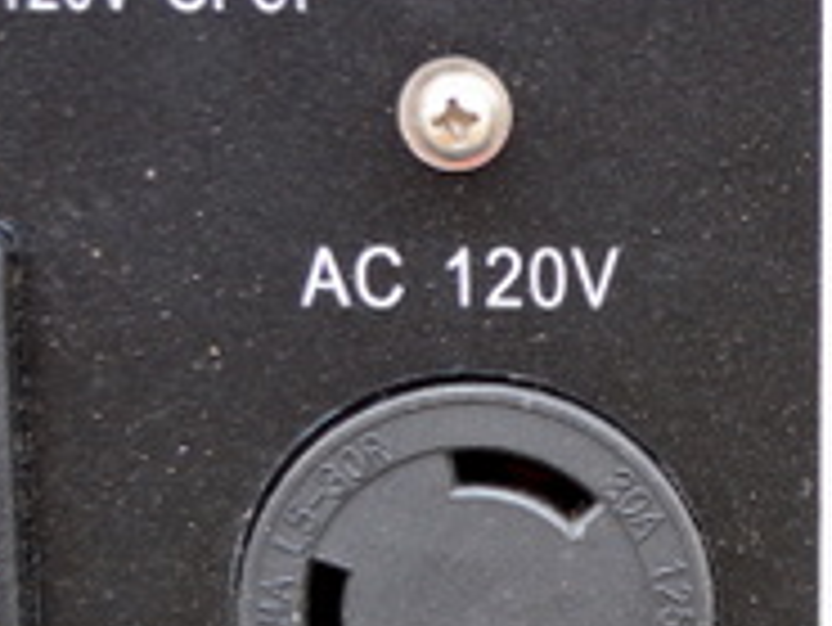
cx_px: 931
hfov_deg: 13.6
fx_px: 3415
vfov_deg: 10.4
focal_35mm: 142
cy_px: 585
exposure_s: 1/60
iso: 560
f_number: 4.2
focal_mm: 26
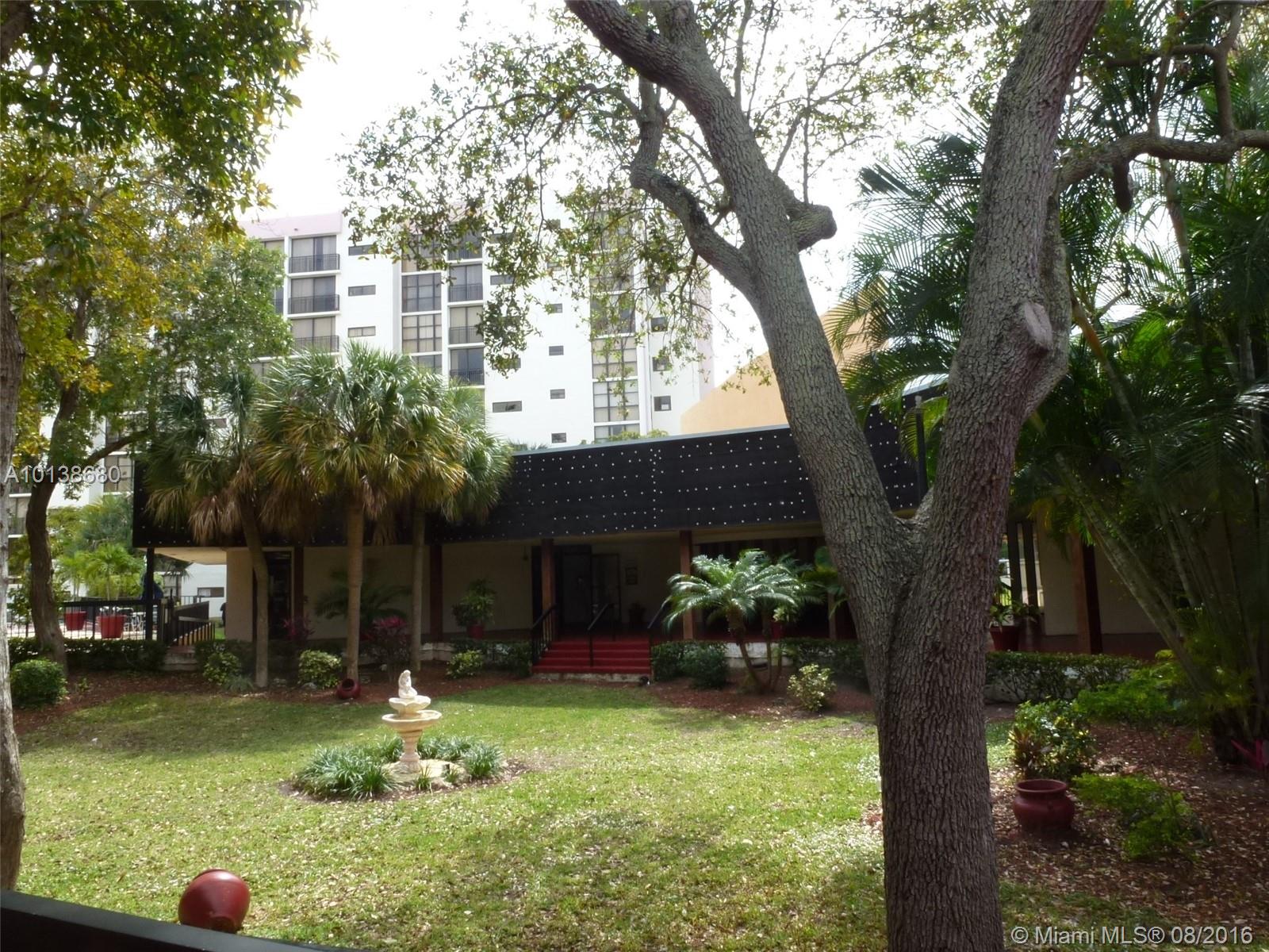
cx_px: 634
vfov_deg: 56.8
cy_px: 476
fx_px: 880
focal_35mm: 24
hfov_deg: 71.6
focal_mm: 4.3
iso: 100
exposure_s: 1/60
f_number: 8
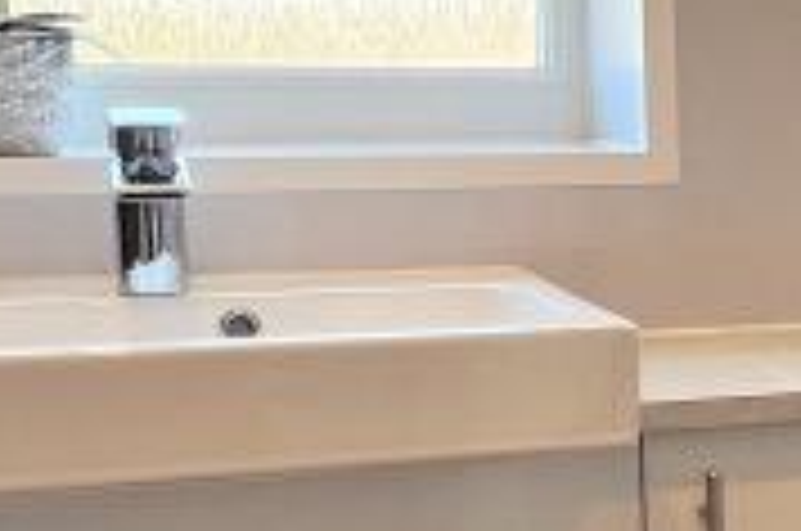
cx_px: 1040
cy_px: 410
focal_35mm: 78
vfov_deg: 17.3
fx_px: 1732
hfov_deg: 23.1
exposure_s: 1/100
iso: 40
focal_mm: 1.57
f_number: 1.8
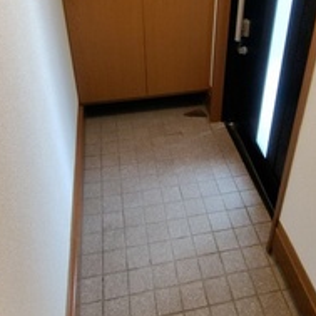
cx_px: 177
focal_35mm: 34
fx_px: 351
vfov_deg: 45.9
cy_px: 62
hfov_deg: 48.3
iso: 1493
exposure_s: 1/30
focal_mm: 2.16
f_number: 2.2
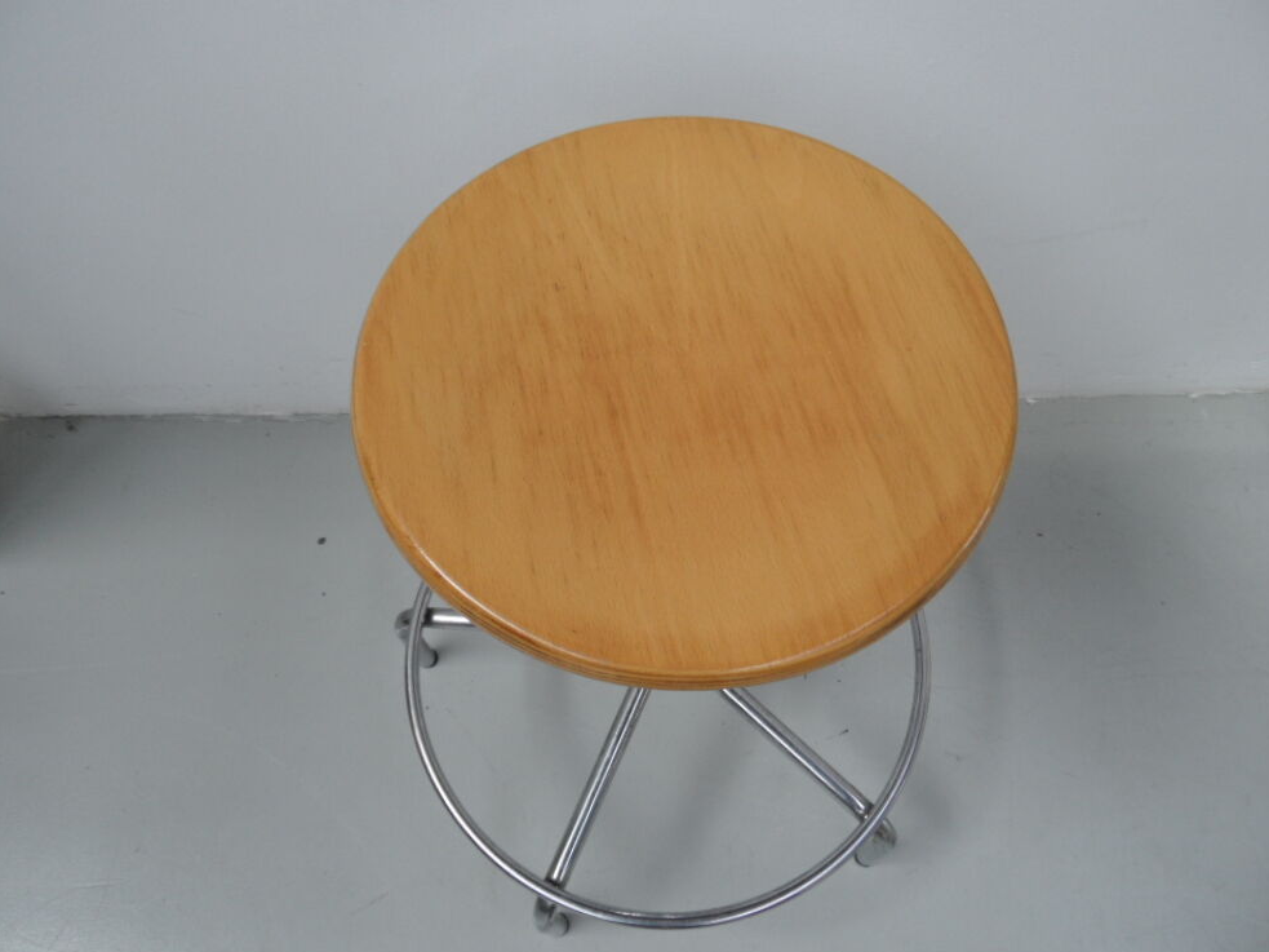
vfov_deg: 54.9
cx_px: 616
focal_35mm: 25
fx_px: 916
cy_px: 486
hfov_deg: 69.4
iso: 100
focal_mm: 3.9
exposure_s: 1/90
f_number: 3.2
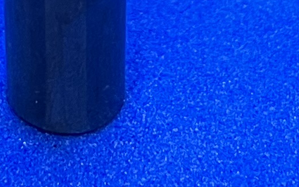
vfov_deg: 6.0
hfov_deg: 9.8
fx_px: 1752
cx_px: 119
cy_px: -188
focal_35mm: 215
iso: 100
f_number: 1.6
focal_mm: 5.1
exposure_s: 1/50
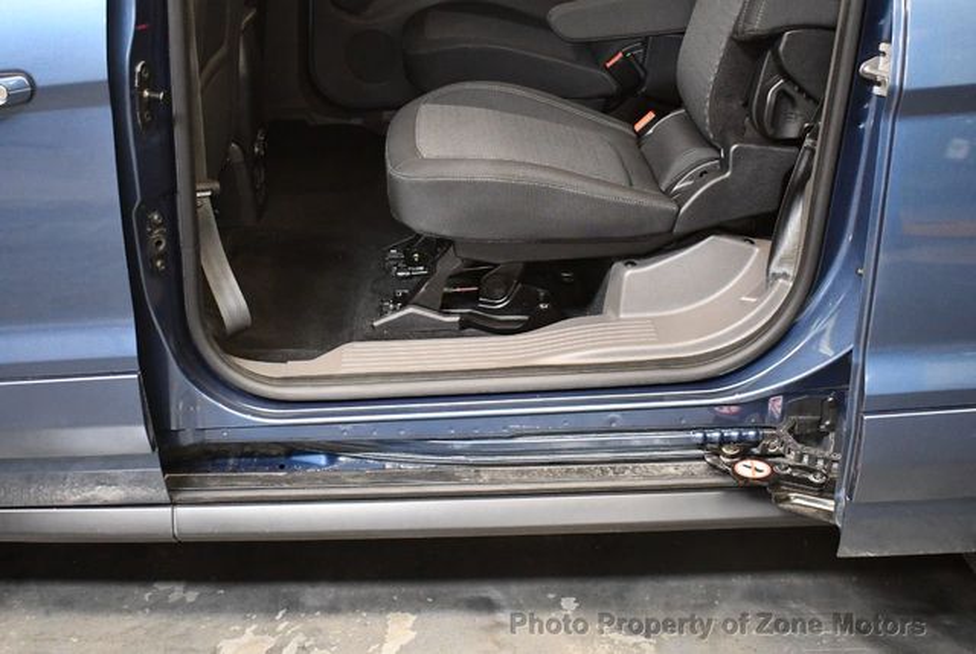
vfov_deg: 30.6
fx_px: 1195
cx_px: 488
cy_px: 327
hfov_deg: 44.4
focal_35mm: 44
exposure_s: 1/100
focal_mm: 22
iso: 3200
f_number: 3.8
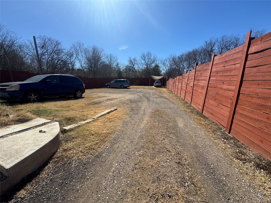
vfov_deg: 85.7
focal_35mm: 14
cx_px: 136
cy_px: 102
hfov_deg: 102.1
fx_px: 110
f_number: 2.2
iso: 50
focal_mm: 2.22
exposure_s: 1/2415
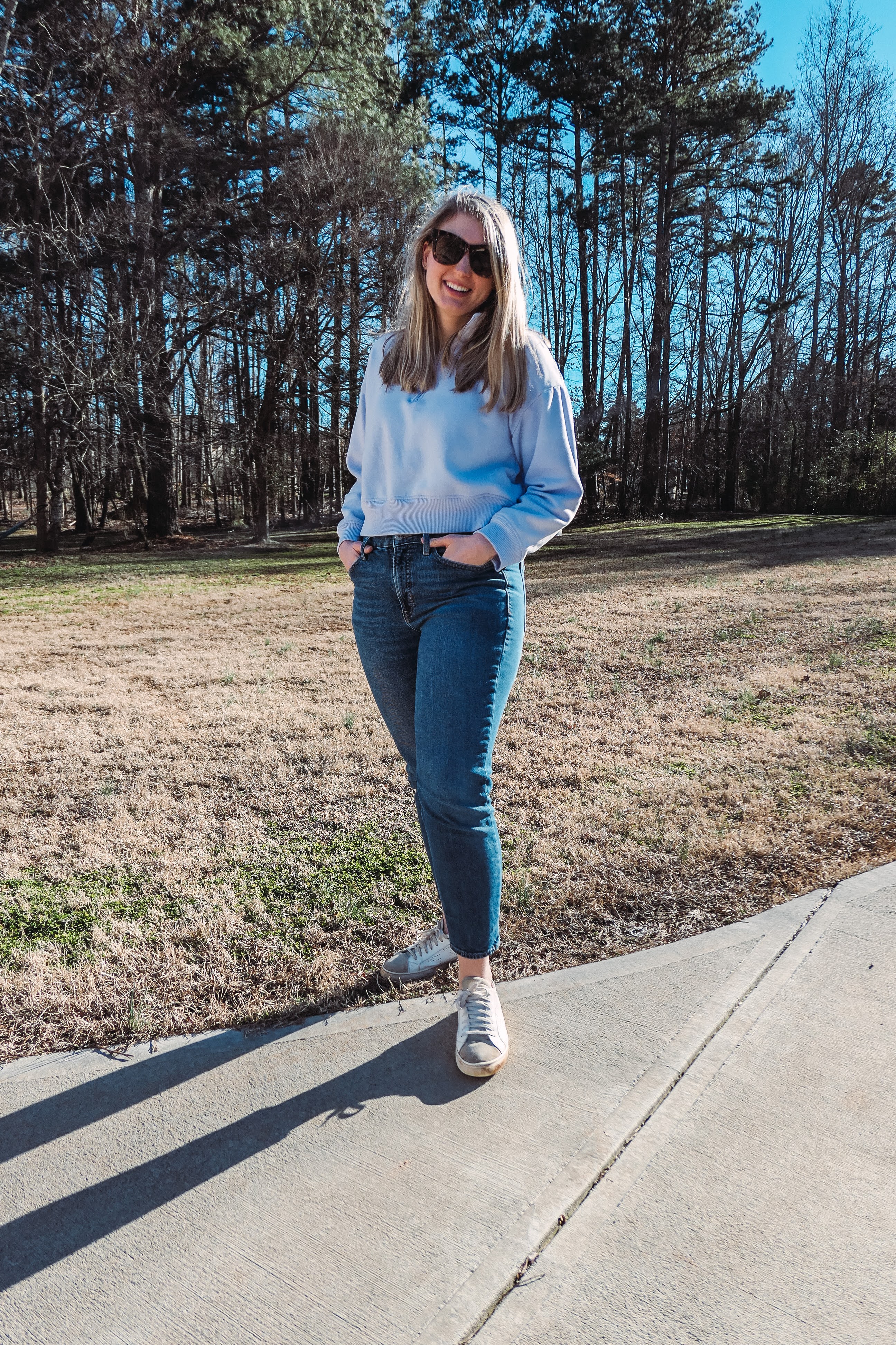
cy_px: 672
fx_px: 896
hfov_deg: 53.1
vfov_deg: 73.7
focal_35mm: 24
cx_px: 448
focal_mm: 8.8
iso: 125
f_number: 2.2
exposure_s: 1/2500
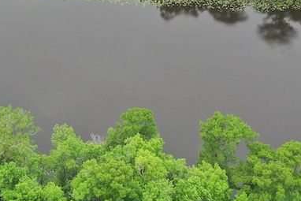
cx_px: 57
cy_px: -108
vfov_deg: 14.4
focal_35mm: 88
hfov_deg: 22.8
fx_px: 736
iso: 100
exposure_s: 1/240
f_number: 4
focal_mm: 10.26
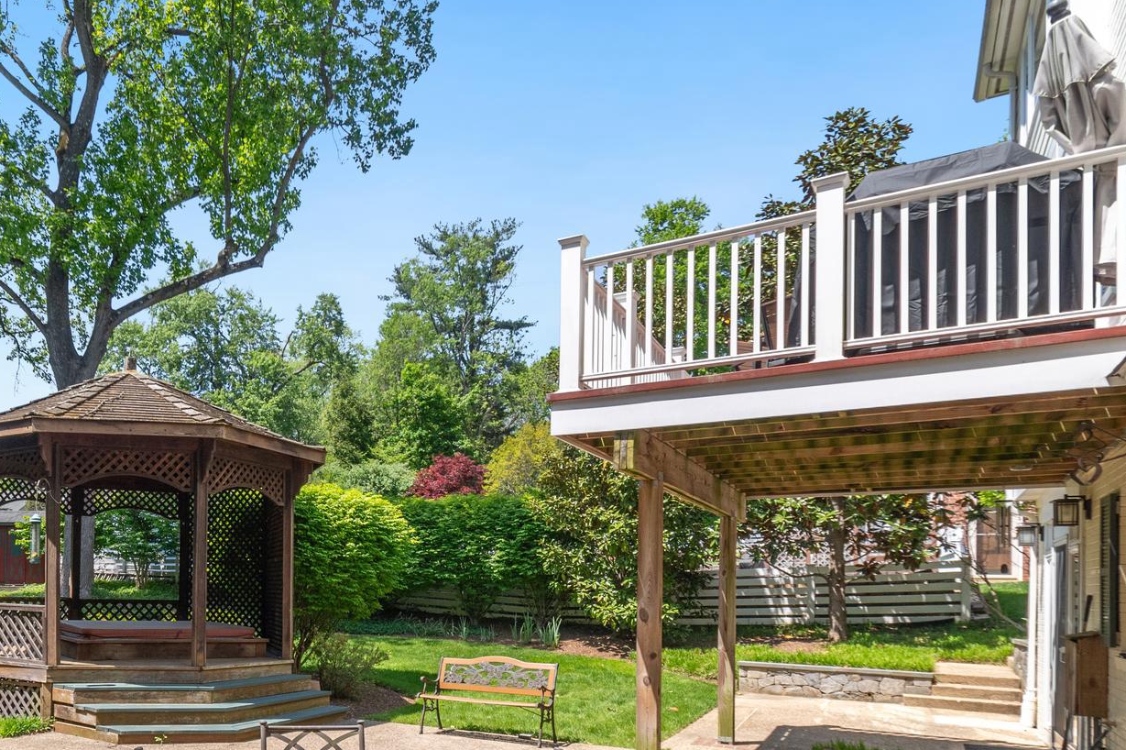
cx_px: 253
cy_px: 598
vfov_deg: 48.4
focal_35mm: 25
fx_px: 781
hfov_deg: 66.1
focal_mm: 10
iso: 200
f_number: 8
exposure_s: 1/400
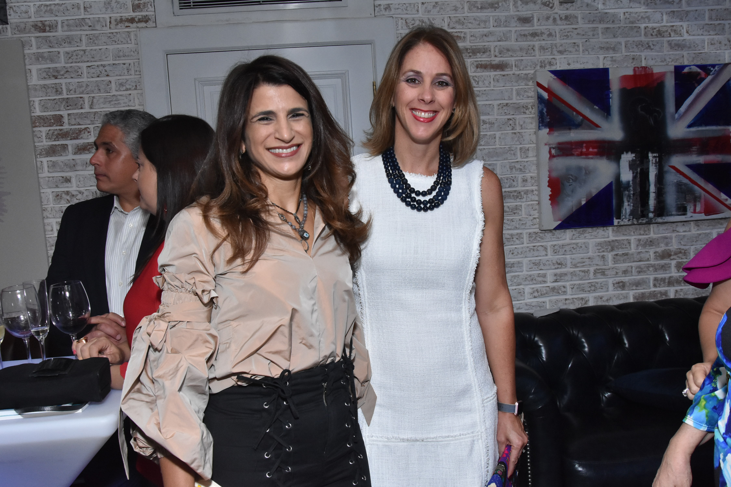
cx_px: 366
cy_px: 244
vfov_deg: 41.7
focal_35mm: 32
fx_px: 640
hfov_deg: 59.5
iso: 1600
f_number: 9.5
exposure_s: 1/250
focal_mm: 21
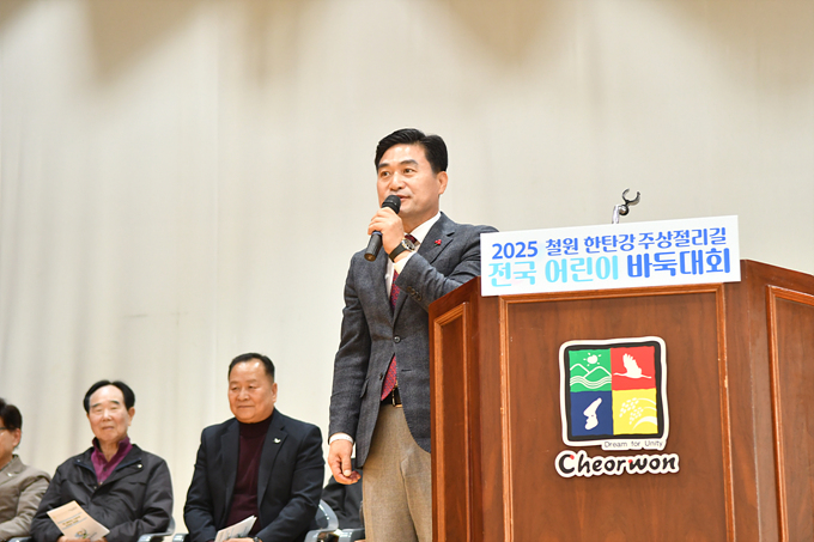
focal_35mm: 82
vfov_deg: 16.6
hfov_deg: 24.8
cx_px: 407
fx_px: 1854
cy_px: 271
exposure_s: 1/60
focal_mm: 55
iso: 1250
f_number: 8
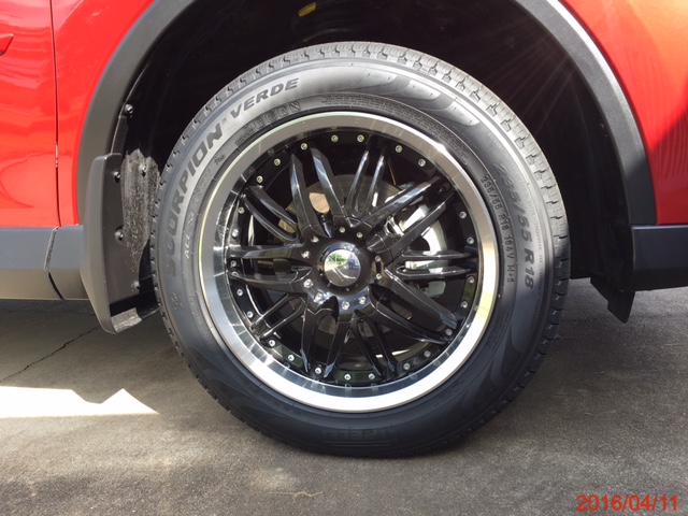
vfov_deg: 48.2
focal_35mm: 29
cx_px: 344
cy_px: 258
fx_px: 576
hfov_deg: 61.7
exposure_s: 1/133
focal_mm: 4.15
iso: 25
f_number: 2.2
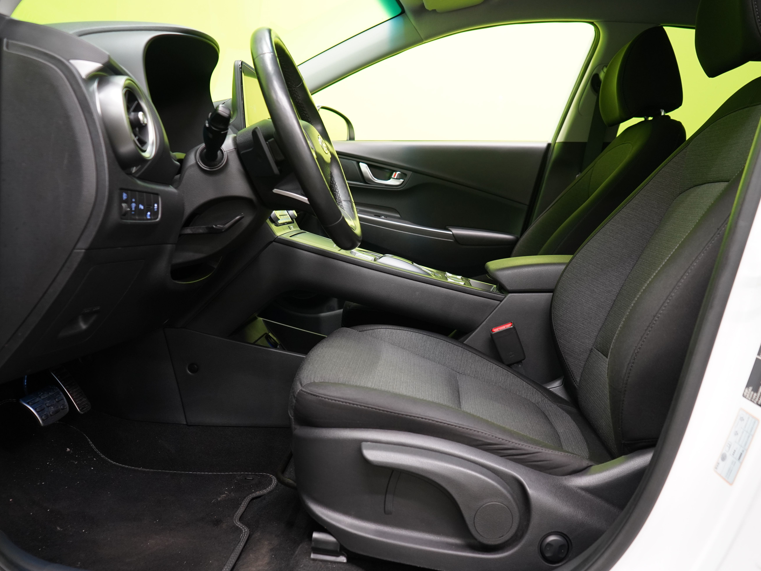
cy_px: 283
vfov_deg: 45.4
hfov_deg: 58.3
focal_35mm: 31
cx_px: 405
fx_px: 681
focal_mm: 28
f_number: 5
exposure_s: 1/20
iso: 1250
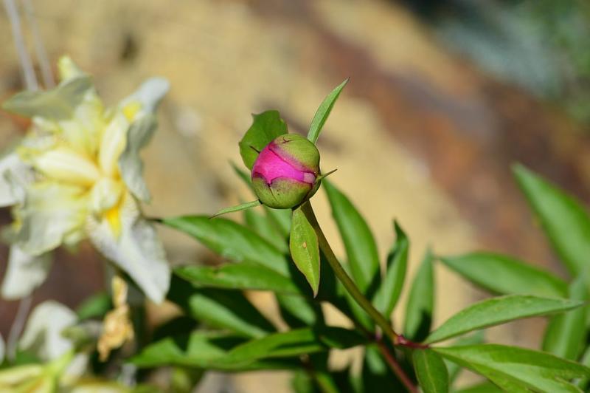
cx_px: 295
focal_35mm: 188
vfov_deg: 7.3
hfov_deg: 11.0
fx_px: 3070
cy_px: 196
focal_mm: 125
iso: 100
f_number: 8
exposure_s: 1/320
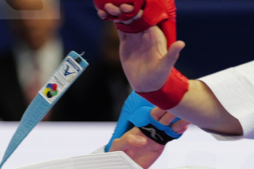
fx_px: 7028
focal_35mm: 998
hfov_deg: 2.1
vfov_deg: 1.4
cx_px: -6
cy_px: 206
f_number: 2.8
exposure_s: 1/1000
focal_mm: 174
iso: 1600
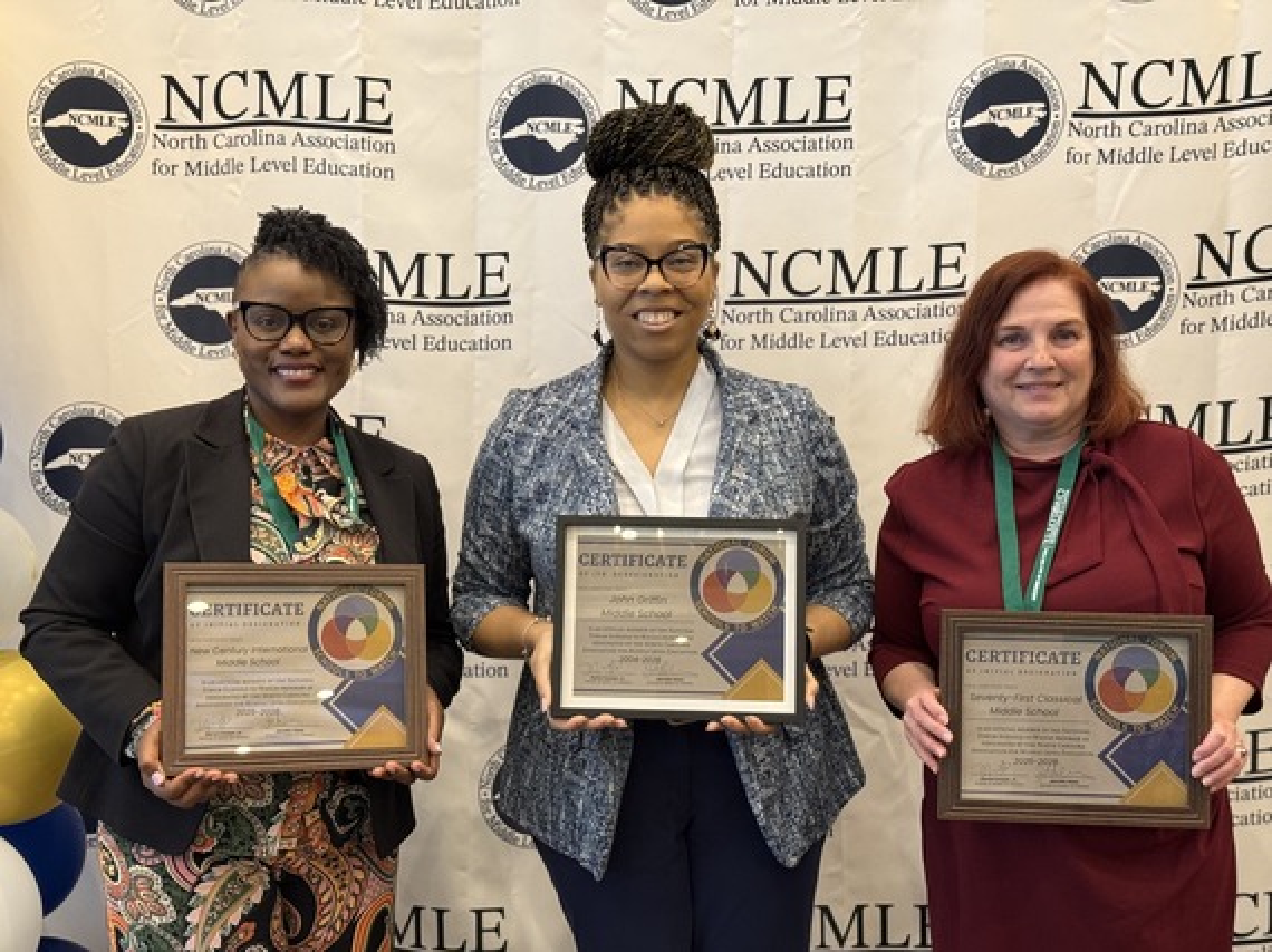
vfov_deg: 30.2
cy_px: 476
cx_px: 636
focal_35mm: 48
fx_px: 1763
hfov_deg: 39.7
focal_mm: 6.76
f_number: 1.78
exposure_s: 1/40
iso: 250
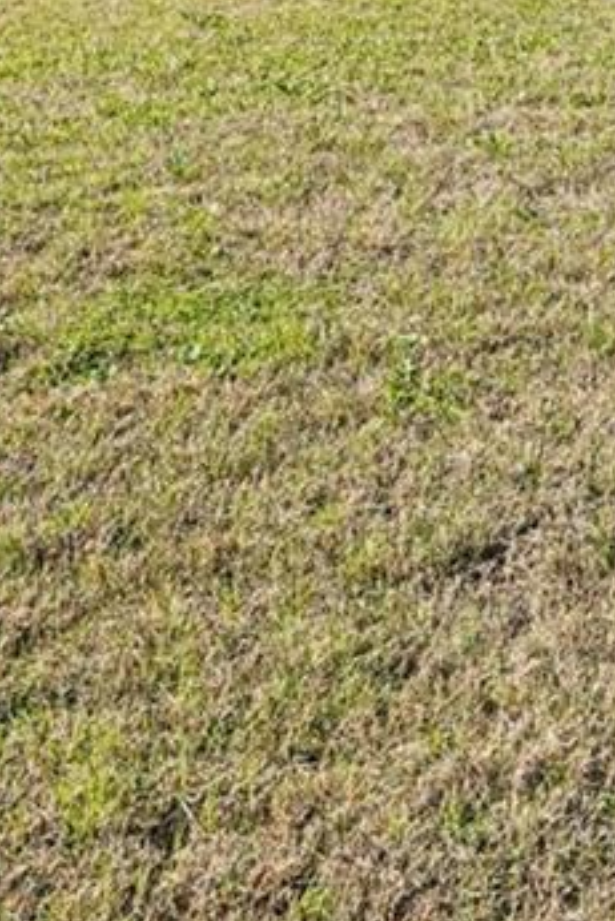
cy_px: -205
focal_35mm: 74
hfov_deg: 17.6
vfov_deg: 24.6
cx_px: 729
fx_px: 1894
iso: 50
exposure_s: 1/125
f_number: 8
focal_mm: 16
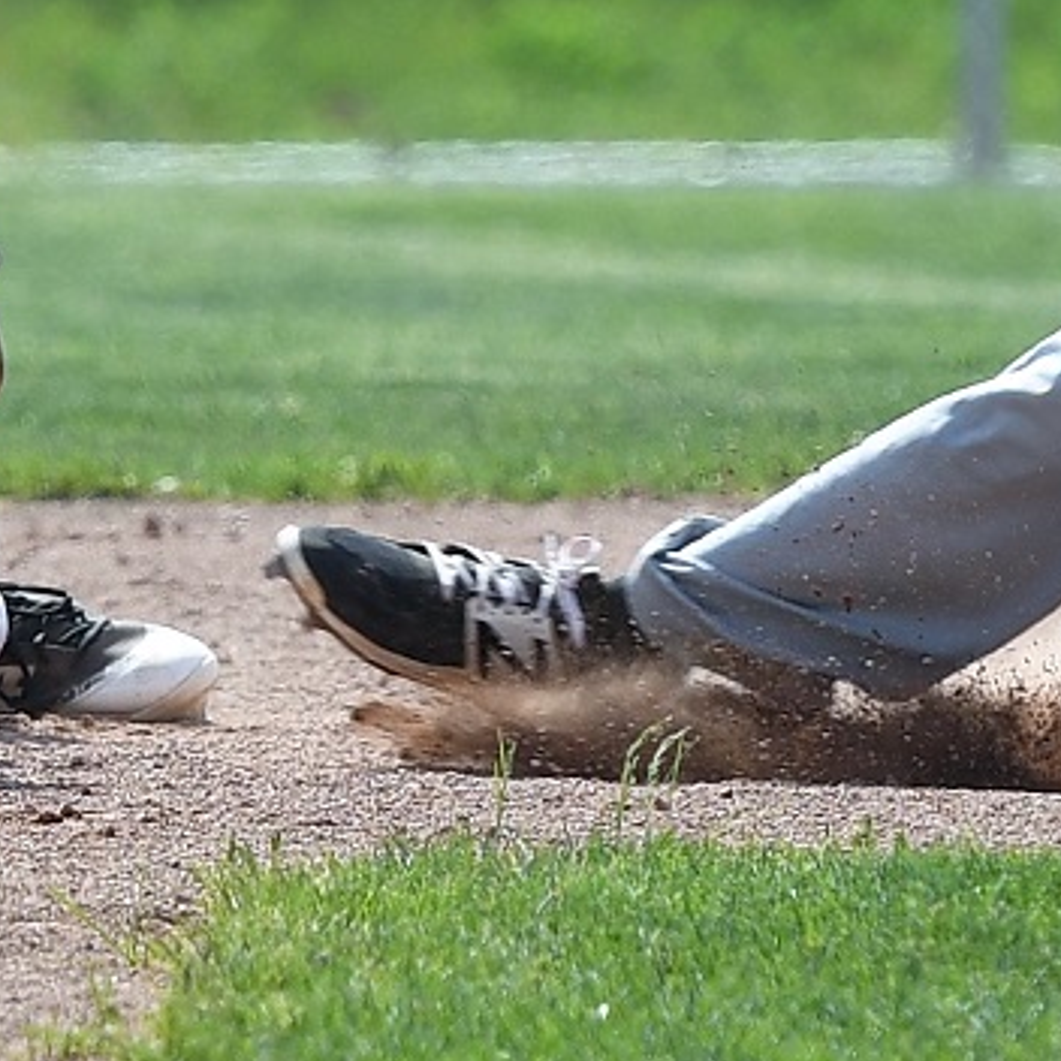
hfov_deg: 1.9
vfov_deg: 1.9
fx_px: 32273
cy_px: -128
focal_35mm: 931
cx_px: 803
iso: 125
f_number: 4
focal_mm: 185
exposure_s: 1/1000
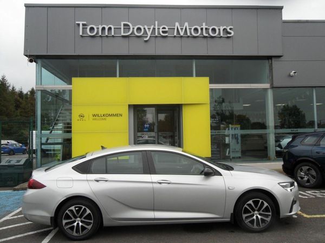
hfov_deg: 63.4
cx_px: 162
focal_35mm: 28
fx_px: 263
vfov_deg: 49.7
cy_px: 122
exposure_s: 1/500
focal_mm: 5
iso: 80
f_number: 3.4
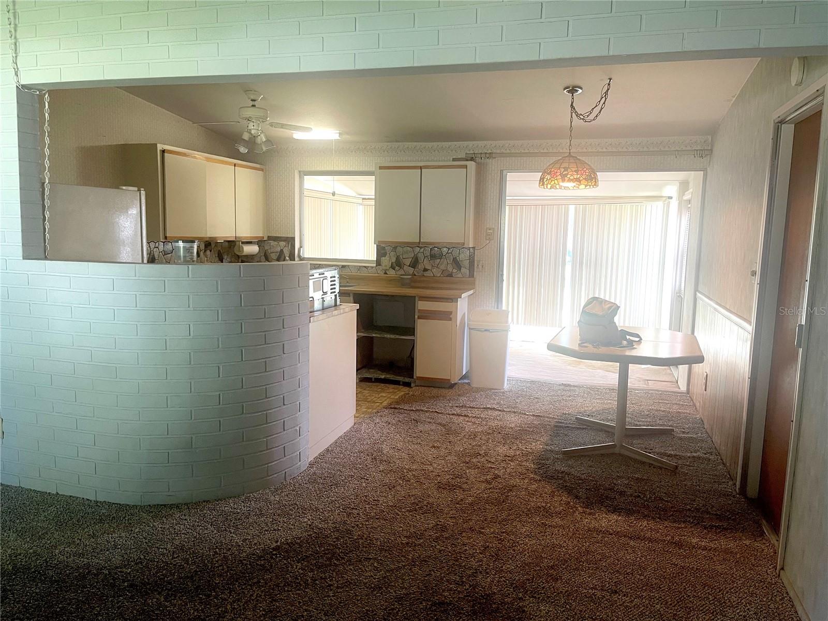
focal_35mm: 25
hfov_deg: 69.4
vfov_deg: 54.9
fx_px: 598
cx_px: 414
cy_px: 310
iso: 125
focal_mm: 5.1
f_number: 1.6
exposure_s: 1/60
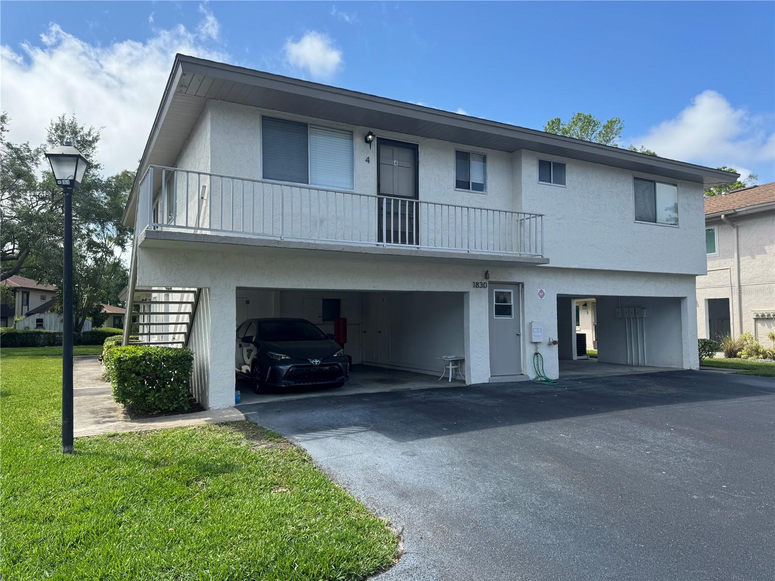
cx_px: 388
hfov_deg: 71.6
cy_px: 290
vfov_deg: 56.8
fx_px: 537
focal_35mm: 24
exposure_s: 1/2604
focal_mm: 6.76
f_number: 1.78
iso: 80
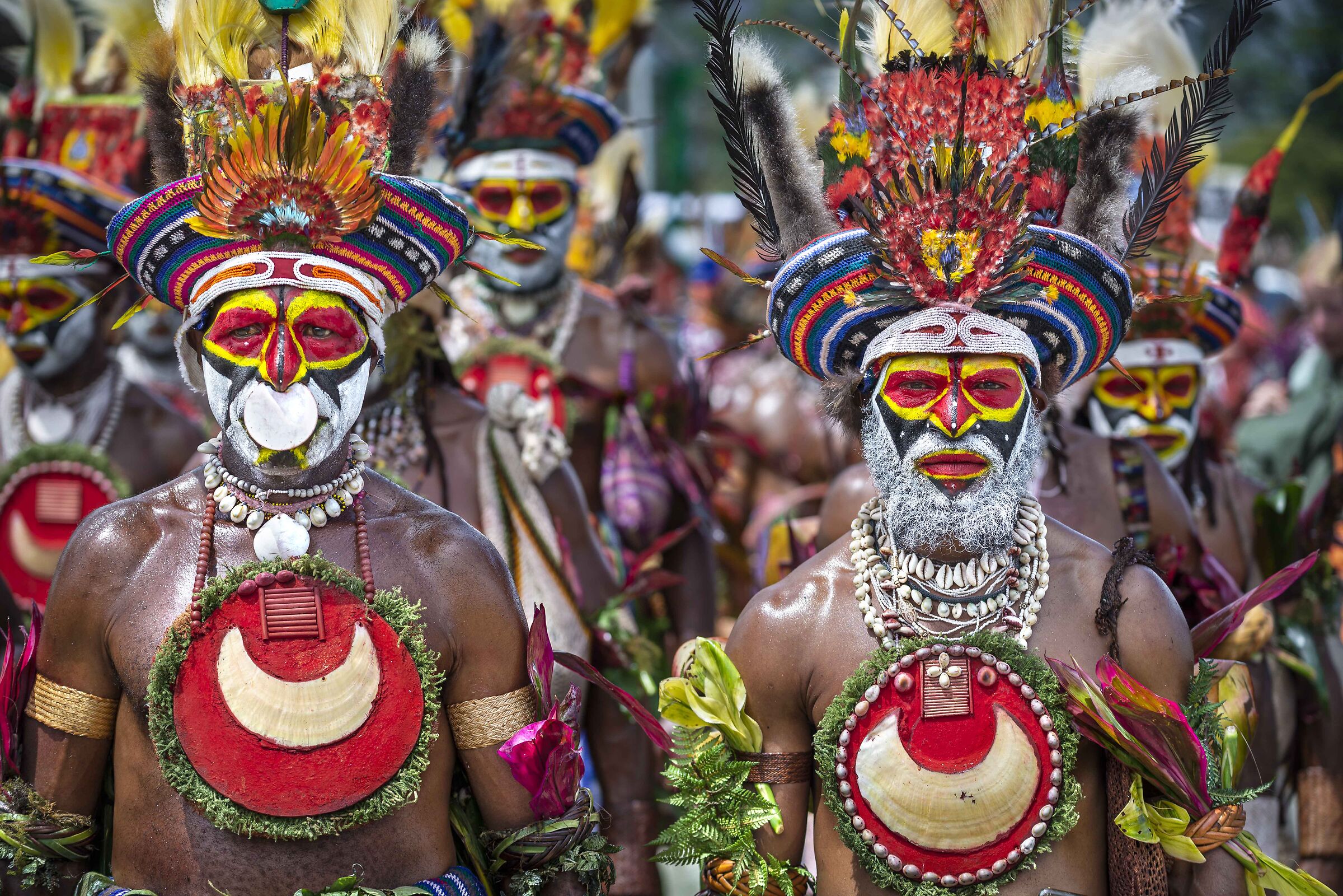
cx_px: 672
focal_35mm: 112
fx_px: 4178
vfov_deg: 12.2
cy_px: 448
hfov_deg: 18.3
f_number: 4
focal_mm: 112
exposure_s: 1/800
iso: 100
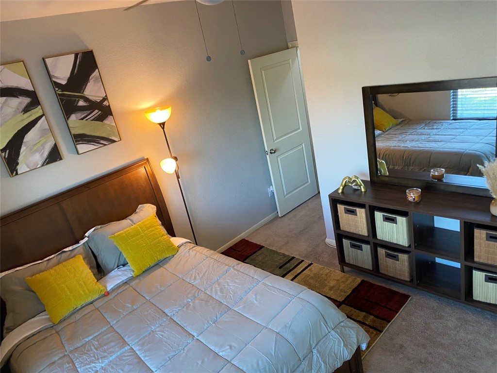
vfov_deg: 53.1
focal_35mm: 26
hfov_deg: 67.3
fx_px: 373
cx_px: 248
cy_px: 186
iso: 160
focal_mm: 4.25
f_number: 1.8
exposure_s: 1/60
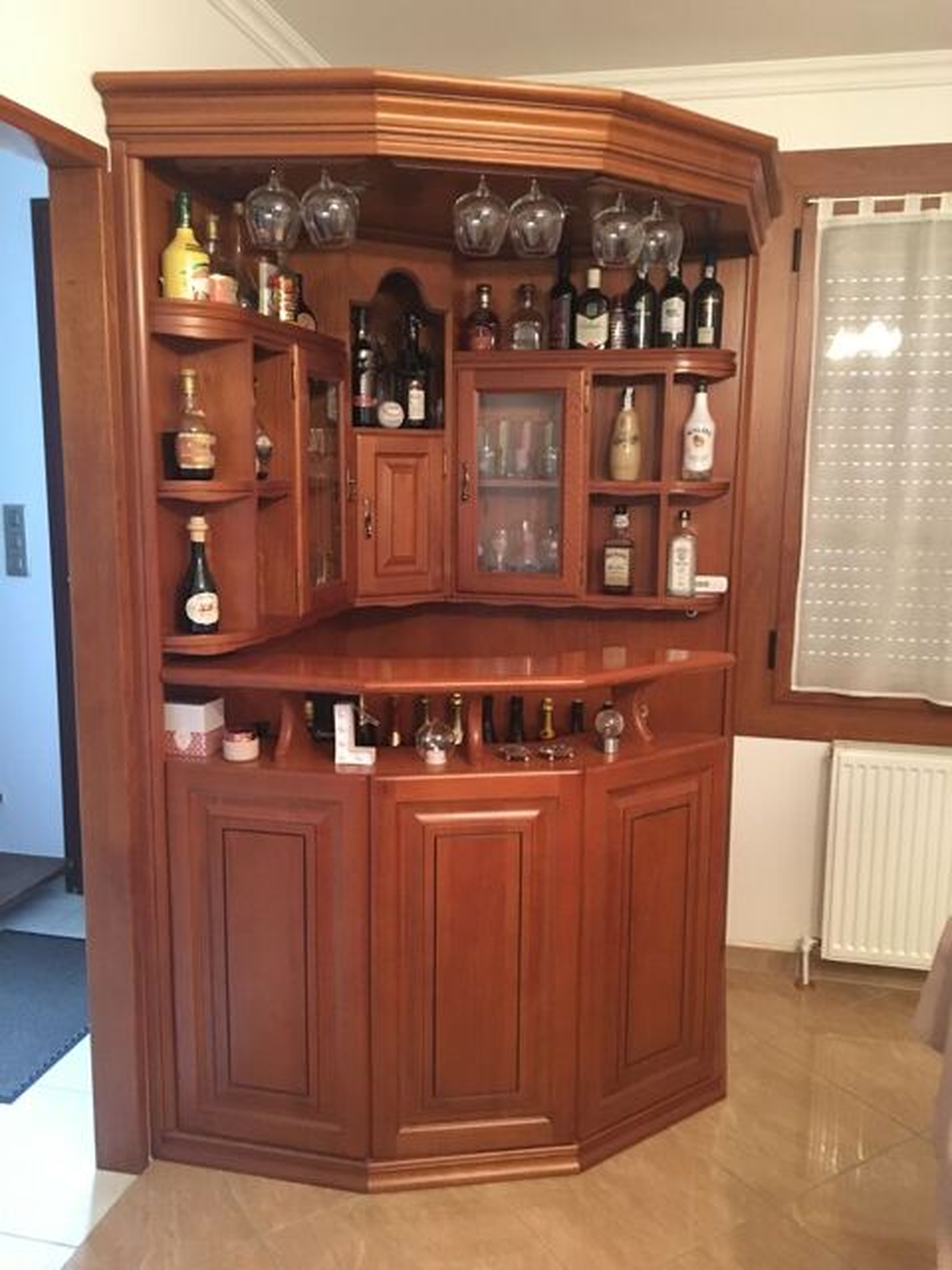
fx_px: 1063
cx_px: 476
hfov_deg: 48.2
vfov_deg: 61.7
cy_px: 635
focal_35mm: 29
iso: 250
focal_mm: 4.15
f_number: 2.2
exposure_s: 1/17
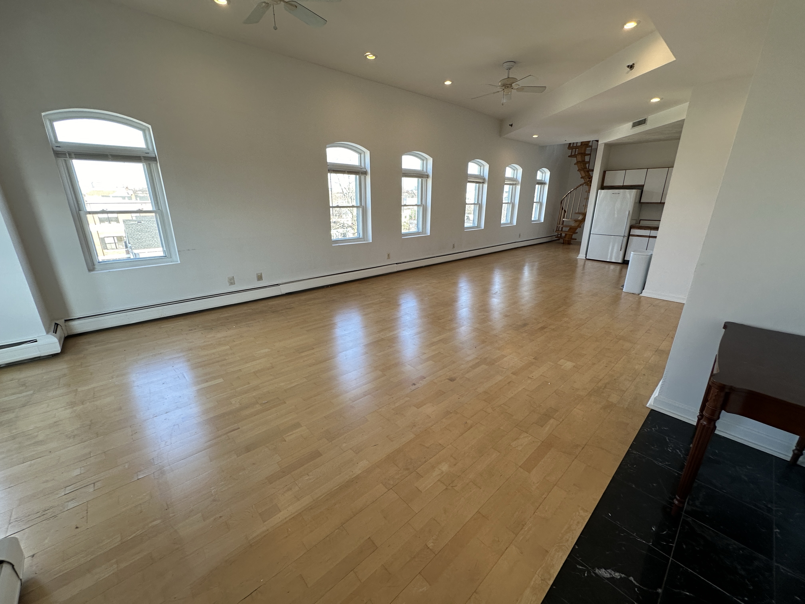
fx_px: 326
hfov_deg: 102.1
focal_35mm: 14
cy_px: 302
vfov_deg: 85.7
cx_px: 402
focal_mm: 2.22
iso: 100
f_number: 2.2
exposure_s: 1/120
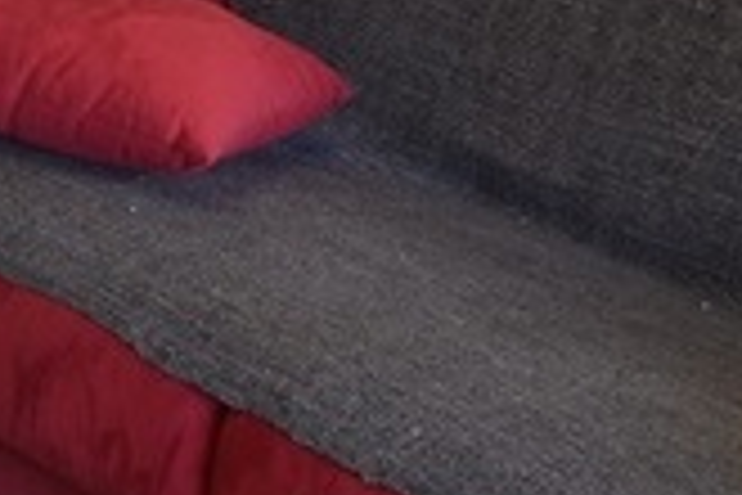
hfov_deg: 11.5
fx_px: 3380
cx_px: -630
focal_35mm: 164
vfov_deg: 7.8
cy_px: -637
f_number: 14
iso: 100
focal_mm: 18
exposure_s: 2
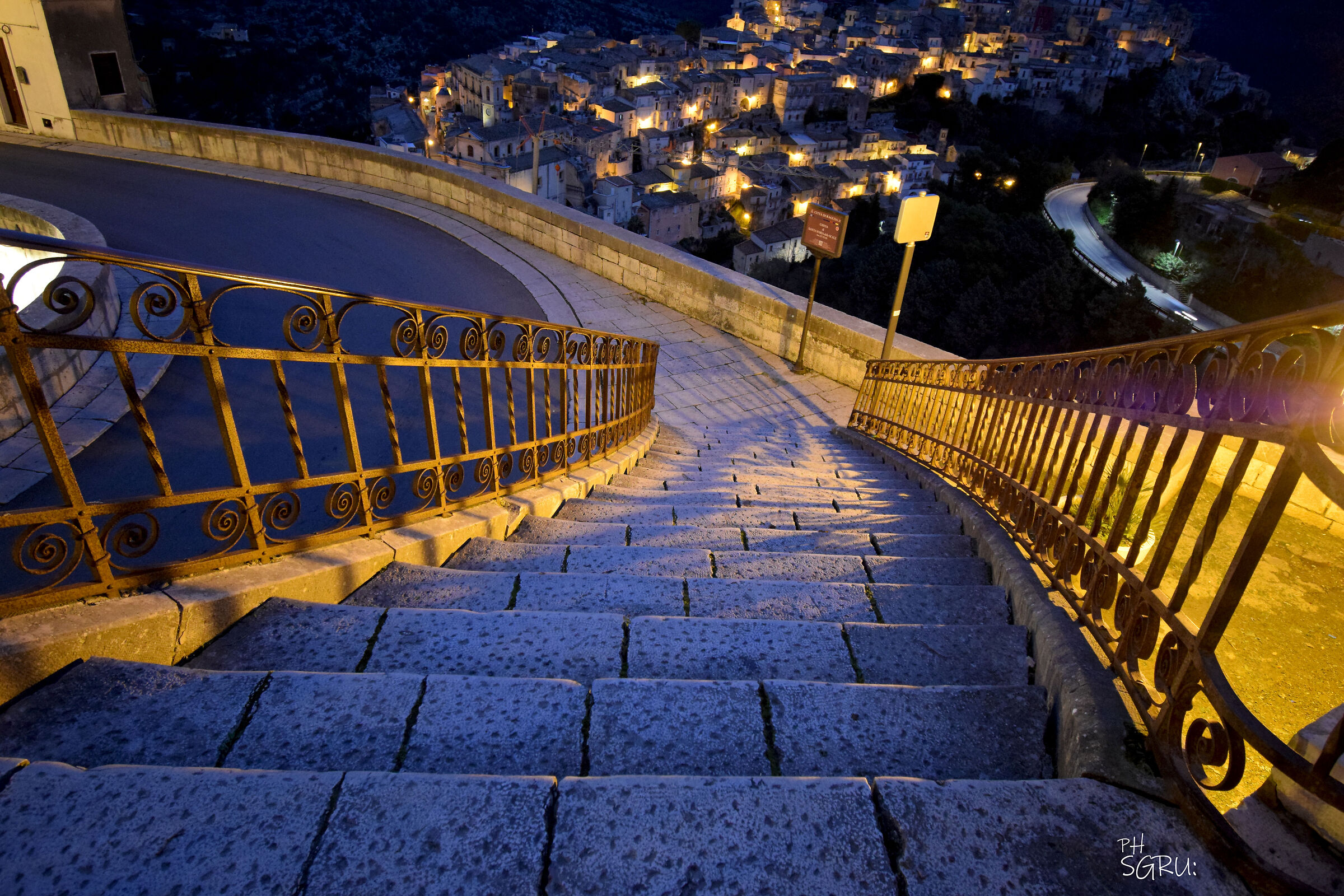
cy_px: 448
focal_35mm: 21
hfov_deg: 81.2
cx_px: 672
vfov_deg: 59.5
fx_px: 784
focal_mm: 14
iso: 3200
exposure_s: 1/4
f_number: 5
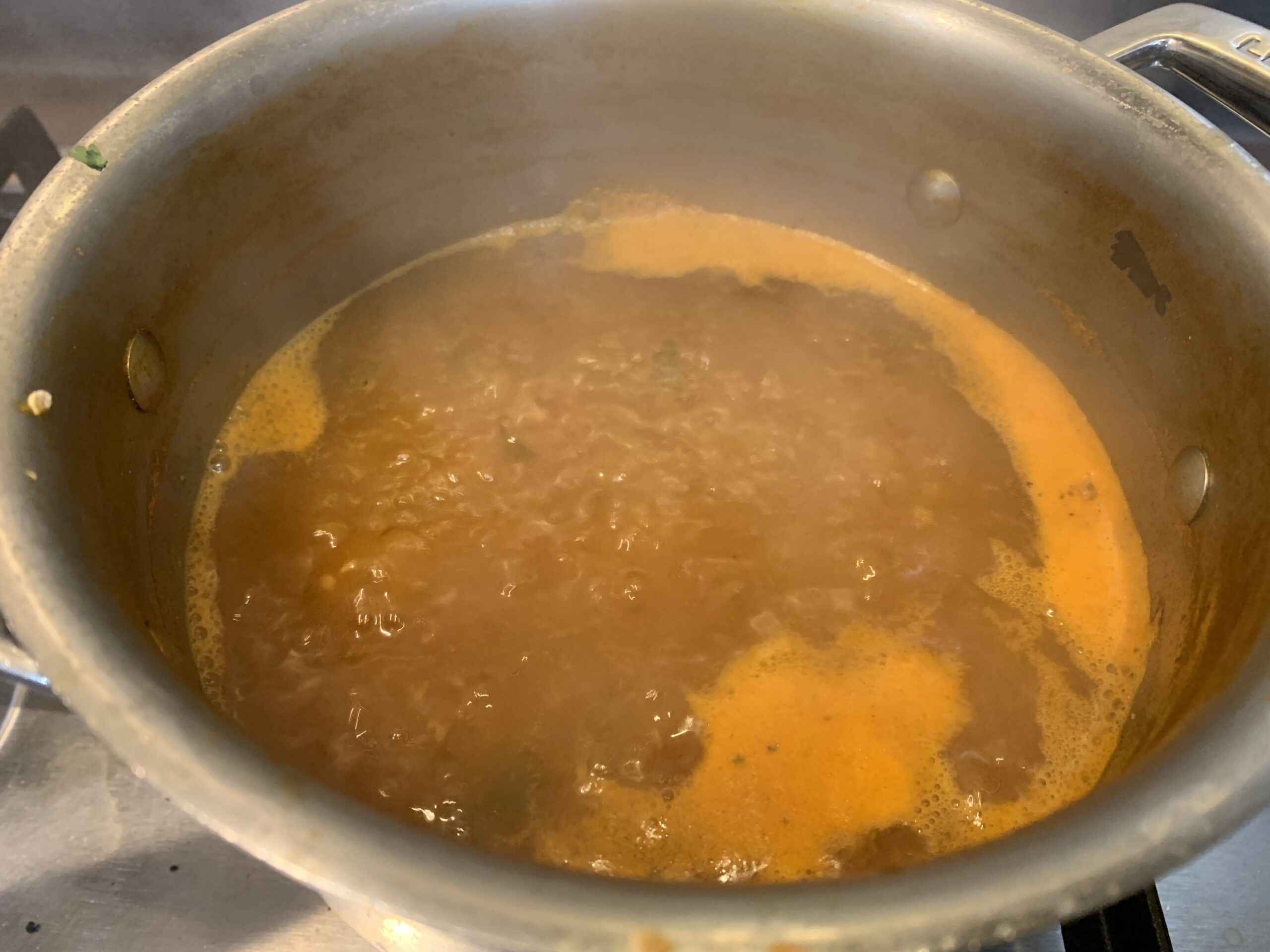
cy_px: 476
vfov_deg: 53.1
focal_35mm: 26
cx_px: 635
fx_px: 954
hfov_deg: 67.3
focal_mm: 4.25
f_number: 1.8
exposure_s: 1/33
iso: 250
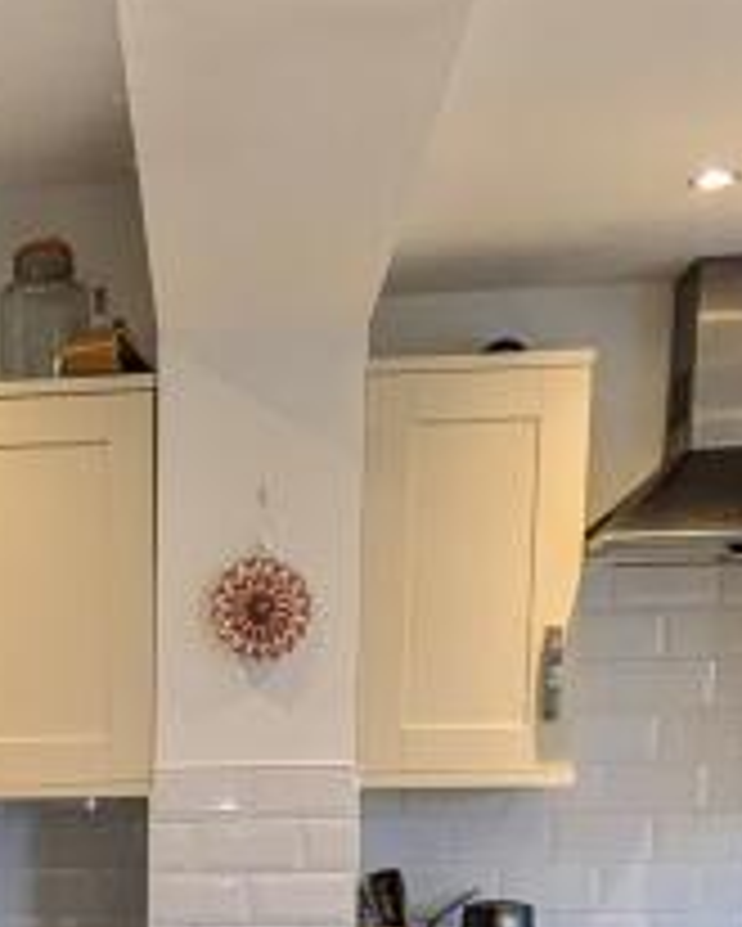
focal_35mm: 68
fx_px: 1865
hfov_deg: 21.6
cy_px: 1123
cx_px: -31
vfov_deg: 25.0
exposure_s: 1/100
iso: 195
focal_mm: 1.83
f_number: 2.2
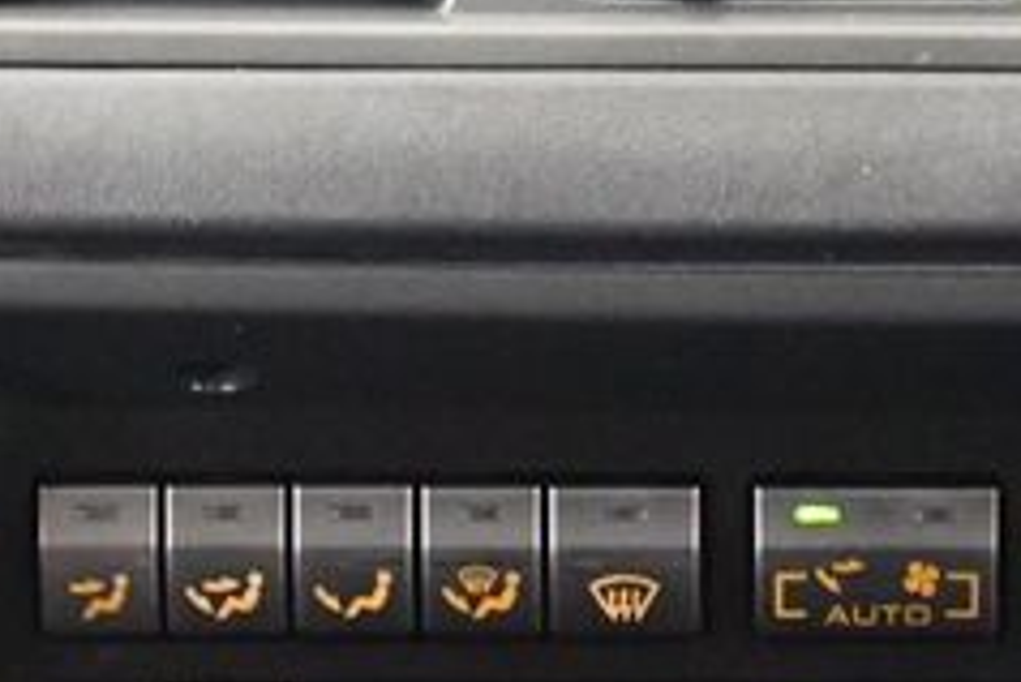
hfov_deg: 6.9
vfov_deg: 4.6
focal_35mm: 296
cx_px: 819
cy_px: 210
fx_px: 8400
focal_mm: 55
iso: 12800
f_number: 5.6
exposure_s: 1/60
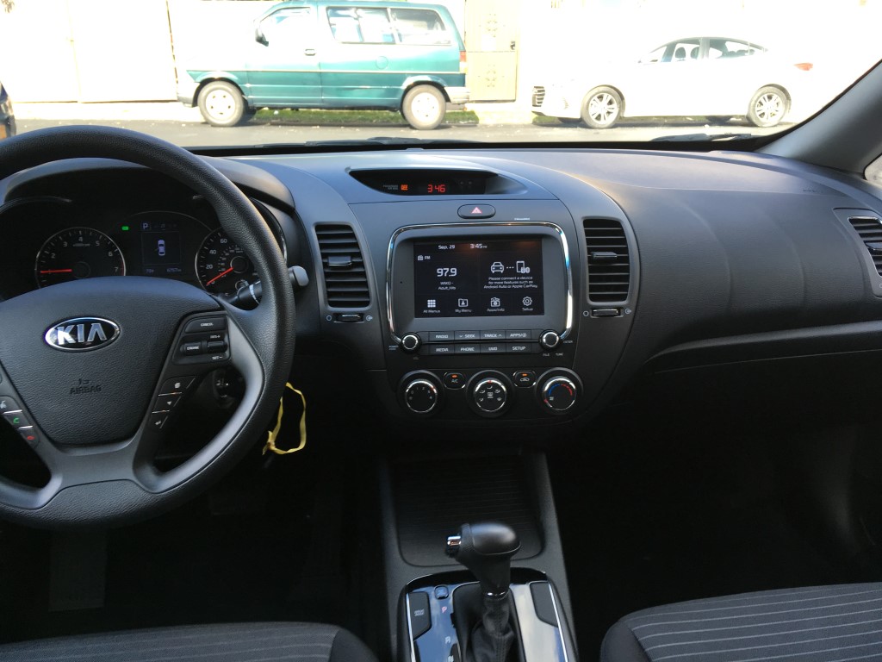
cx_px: 441
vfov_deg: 48.2
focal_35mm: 29
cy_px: 331
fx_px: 739
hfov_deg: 61.7
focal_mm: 4.15
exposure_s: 1/120
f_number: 2.2
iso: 40
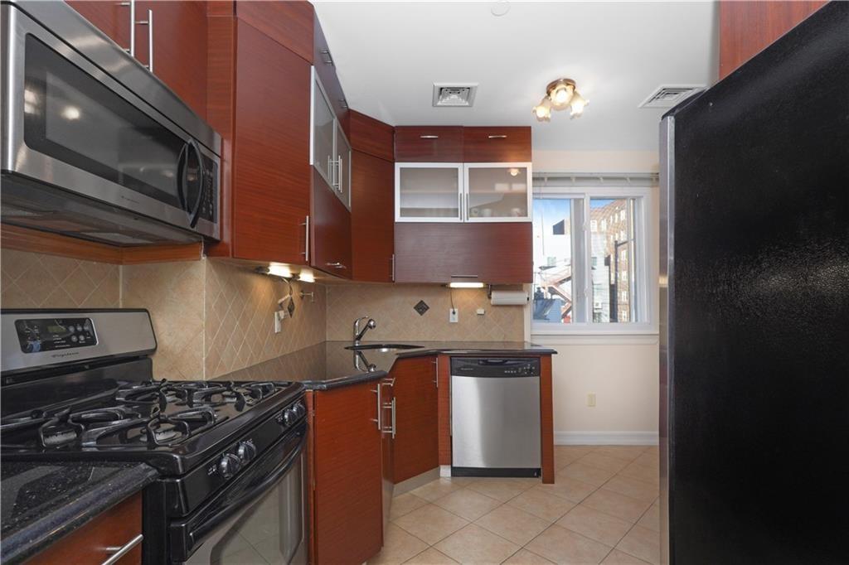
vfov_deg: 72.0
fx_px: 389
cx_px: 424
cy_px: 282
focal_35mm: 16
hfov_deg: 95.0
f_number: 4
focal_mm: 11
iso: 125
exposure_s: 1/160
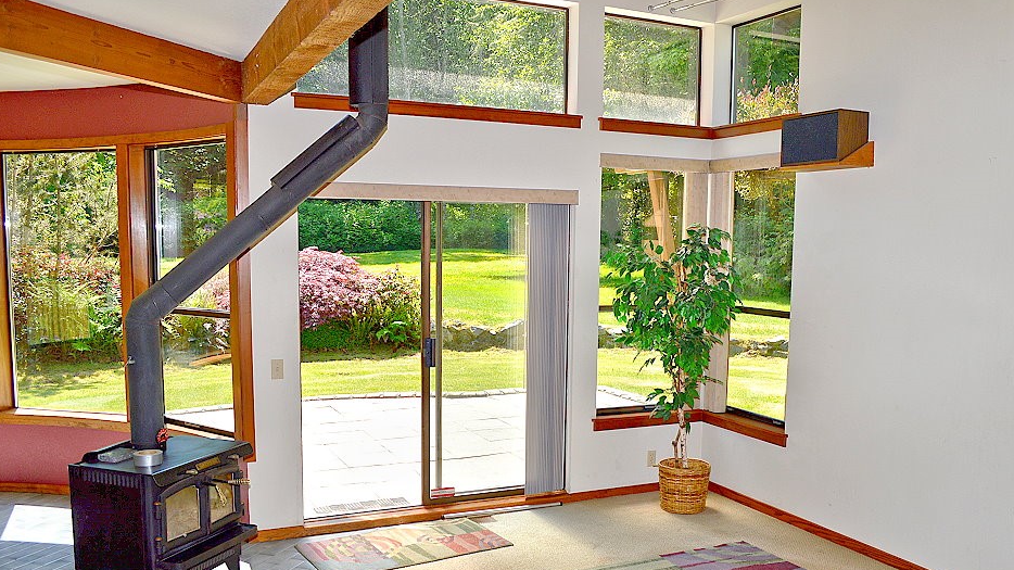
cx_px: 546
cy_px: 347
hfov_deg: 62.5
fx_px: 833
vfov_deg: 37.6
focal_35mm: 31
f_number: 5.6
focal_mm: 18
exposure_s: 1/125
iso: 100
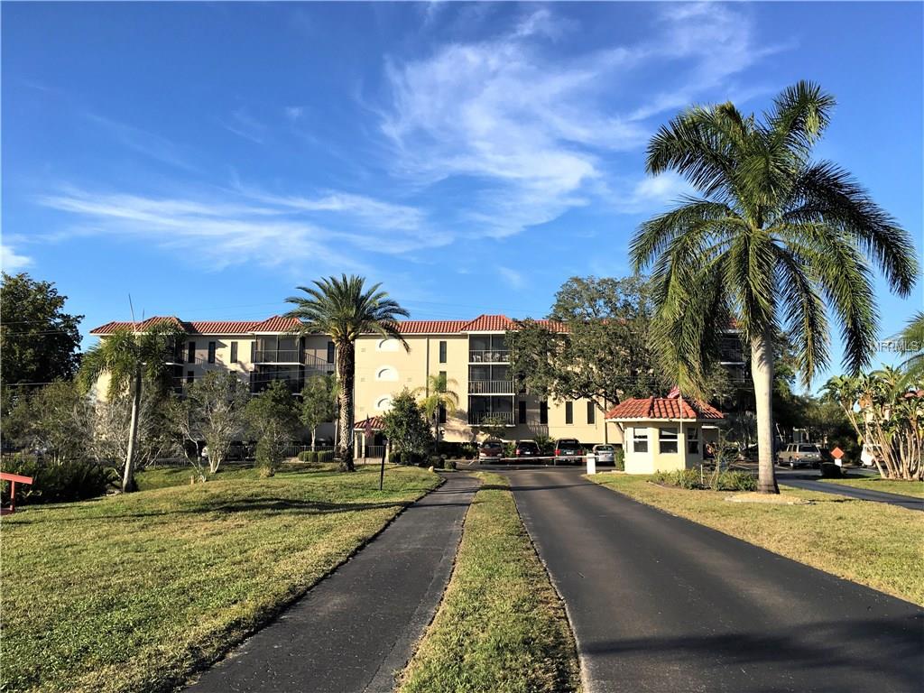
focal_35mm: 29
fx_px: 774
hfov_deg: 61.7
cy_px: 346
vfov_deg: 48.2
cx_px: 462
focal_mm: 4.15
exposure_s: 1/1131
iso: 25
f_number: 2.2
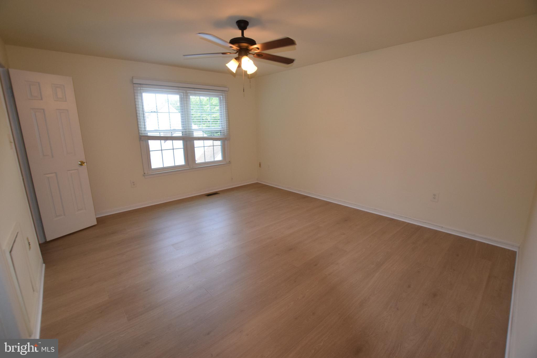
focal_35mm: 15
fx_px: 224
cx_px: 268
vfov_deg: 77.3
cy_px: 179
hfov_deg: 100.4
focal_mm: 10
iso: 800
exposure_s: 1/125
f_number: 5.6
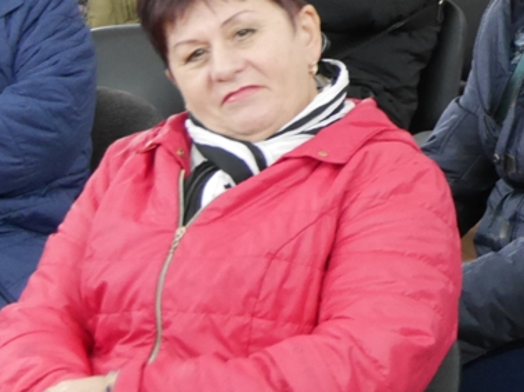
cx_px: 654
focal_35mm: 180
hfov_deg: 10.8
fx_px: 2724
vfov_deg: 8.2
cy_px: -85
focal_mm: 34
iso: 3200
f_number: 4.5
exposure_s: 1/25
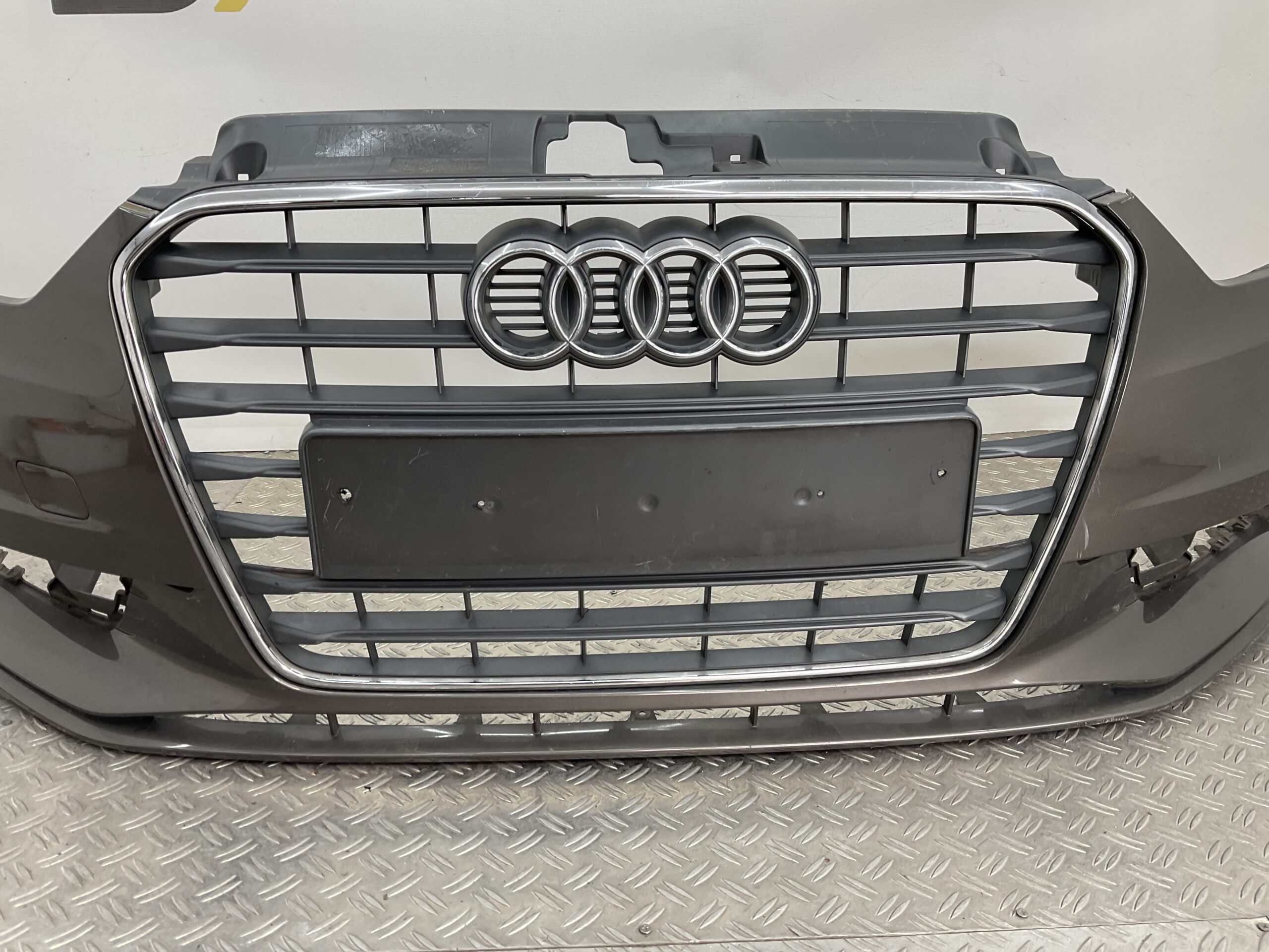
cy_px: 476
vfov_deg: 48.2
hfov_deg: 61.7
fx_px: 1063
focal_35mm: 29
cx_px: 634
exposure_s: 1/120
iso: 32
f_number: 1.8
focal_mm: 3
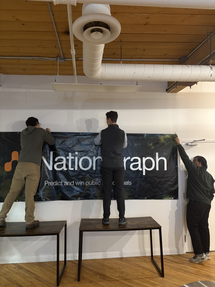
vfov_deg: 67.3
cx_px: 108
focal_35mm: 26
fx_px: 215
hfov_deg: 53.1
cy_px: 144
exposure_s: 1/60
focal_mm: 5.96
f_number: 1.6
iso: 250
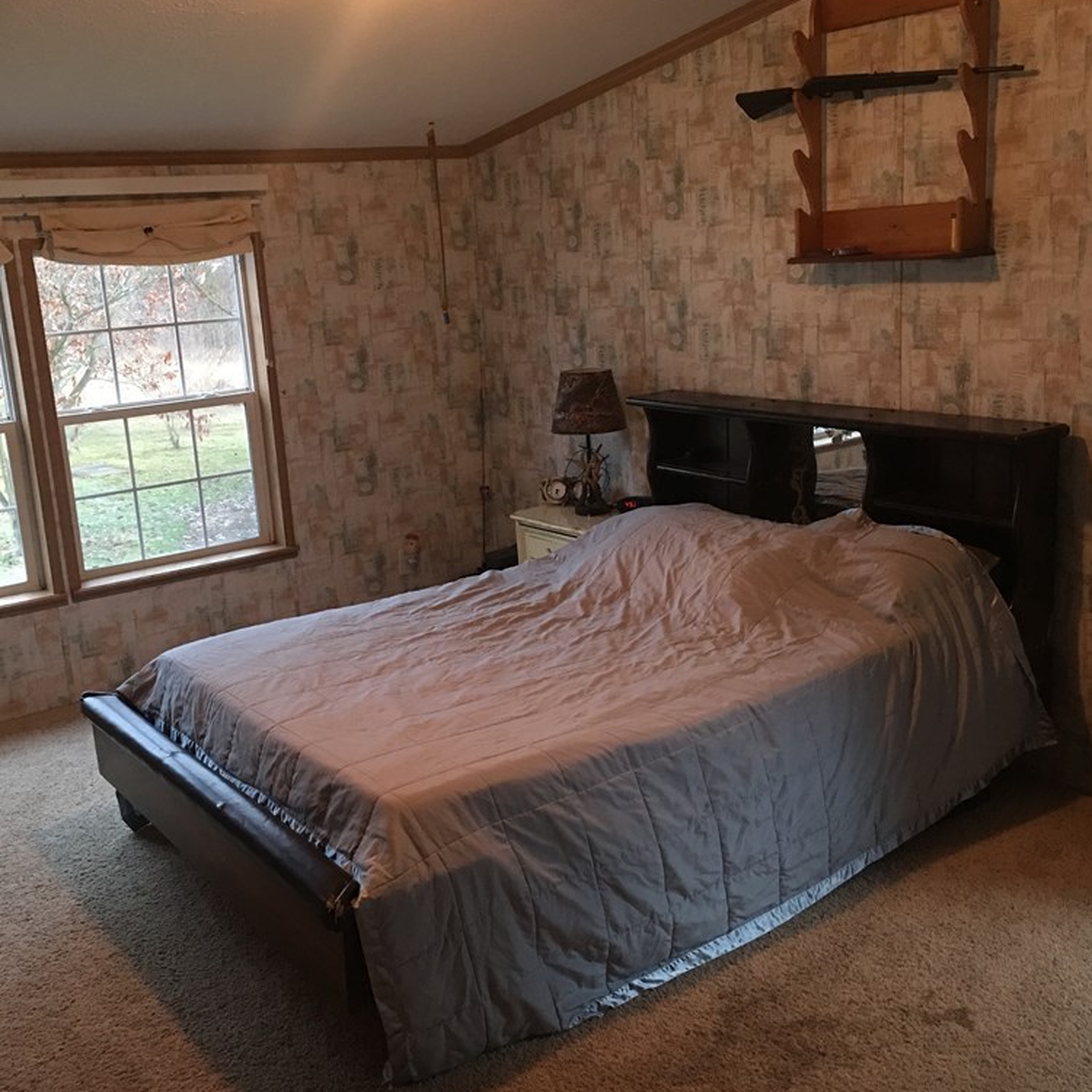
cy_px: 539
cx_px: 489
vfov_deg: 47.2
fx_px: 1249
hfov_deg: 47.1
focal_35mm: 35
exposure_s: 1/15
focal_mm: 4.15
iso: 125
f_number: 2.2
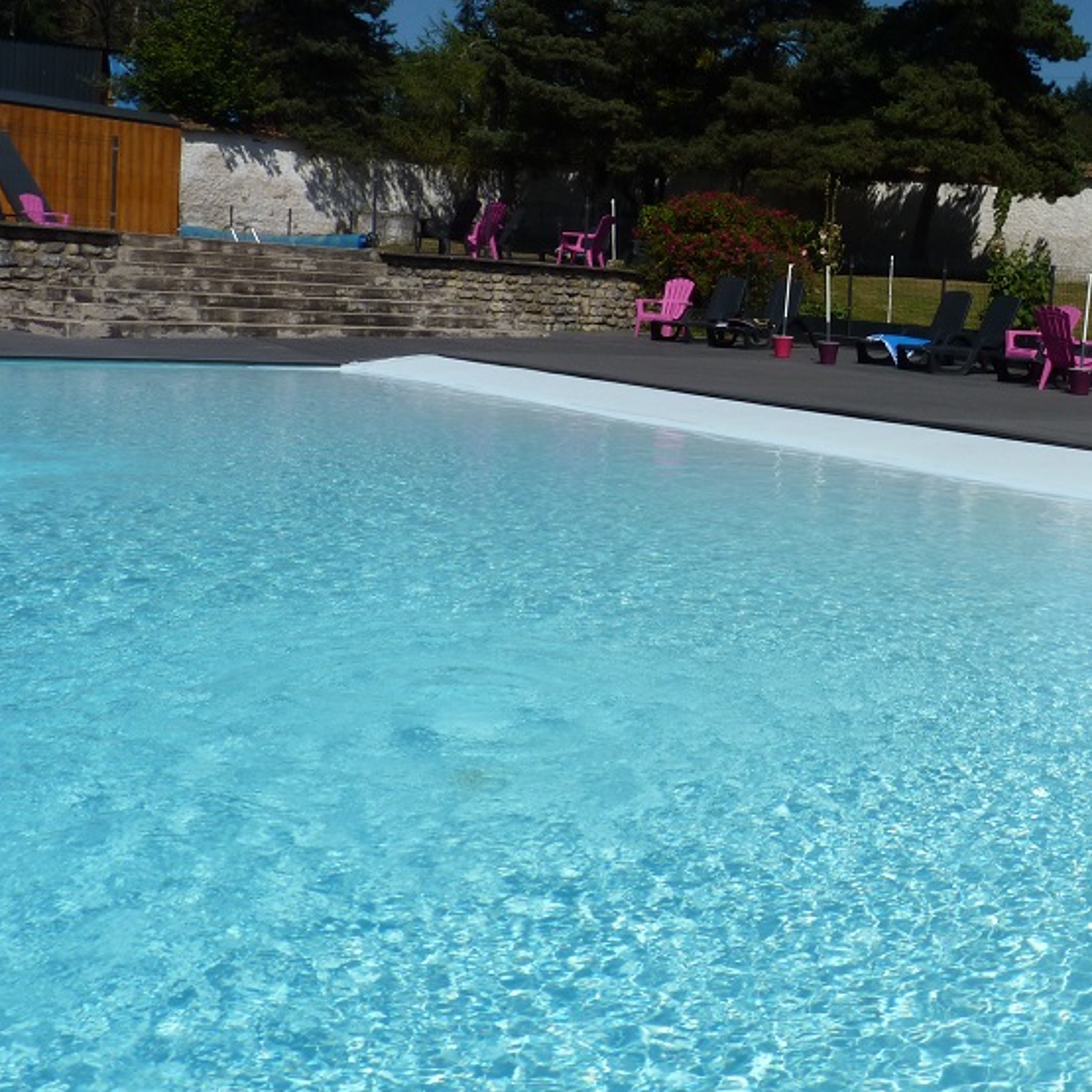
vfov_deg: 38.9
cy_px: 394
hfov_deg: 37.0
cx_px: 954
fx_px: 1535
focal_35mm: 43
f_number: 6.3
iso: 80
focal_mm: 4.8
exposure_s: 1/400
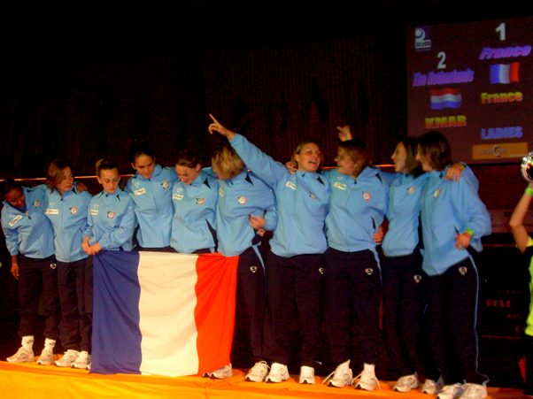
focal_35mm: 43
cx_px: 266
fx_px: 662
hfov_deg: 43.9
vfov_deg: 33.6
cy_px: 200
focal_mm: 7.2
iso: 200
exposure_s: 1/45
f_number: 3
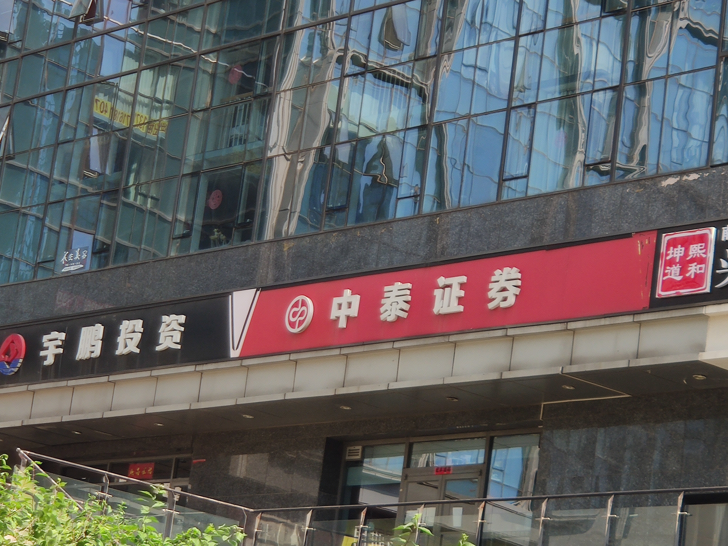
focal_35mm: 120
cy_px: 273
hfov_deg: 16.4
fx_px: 2524
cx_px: 364
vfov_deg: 12.3
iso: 100
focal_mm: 6.22
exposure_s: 1/362
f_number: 2.2
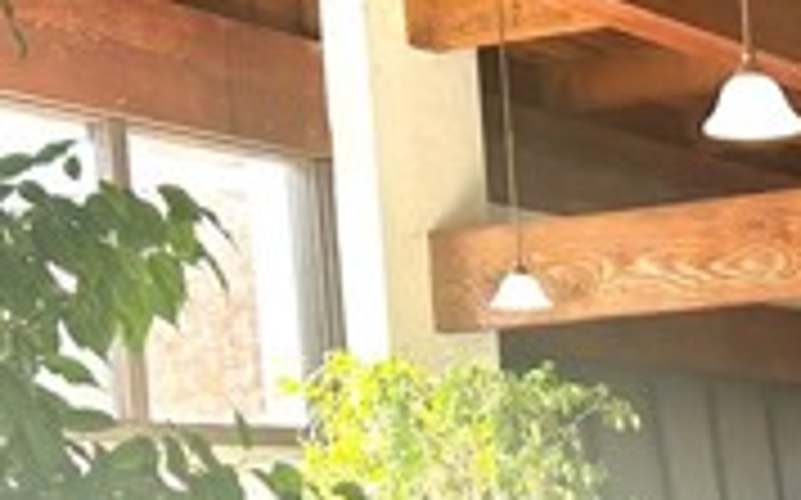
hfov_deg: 19.0
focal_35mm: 99
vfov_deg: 12.6
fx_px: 2160
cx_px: 1125
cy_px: 707
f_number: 1.5
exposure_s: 1/169
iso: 40
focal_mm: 5.7
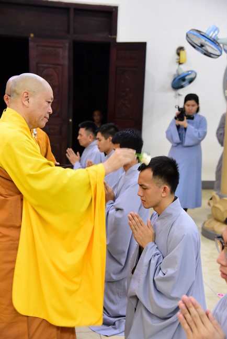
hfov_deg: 26.0
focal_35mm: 52
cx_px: 114
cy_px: 170
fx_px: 491
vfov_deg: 38.2
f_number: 4.5
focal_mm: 52
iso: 3200
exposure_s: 1/50
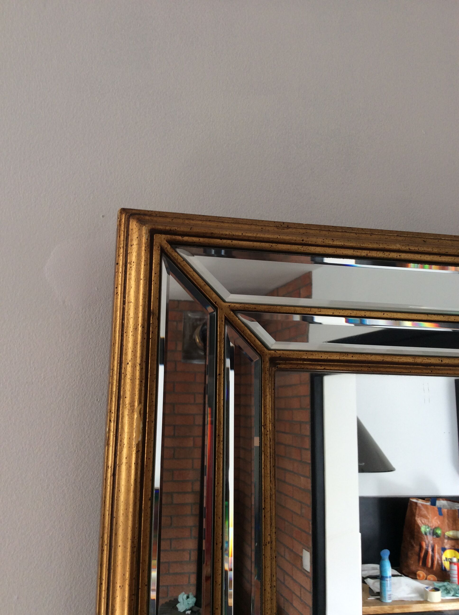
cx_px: 230
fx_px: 567
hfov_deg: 44.1
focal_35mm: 32
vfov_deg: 56.9
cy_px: 308
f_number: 2.4
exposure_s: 1/33
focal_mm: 3.3
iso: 32
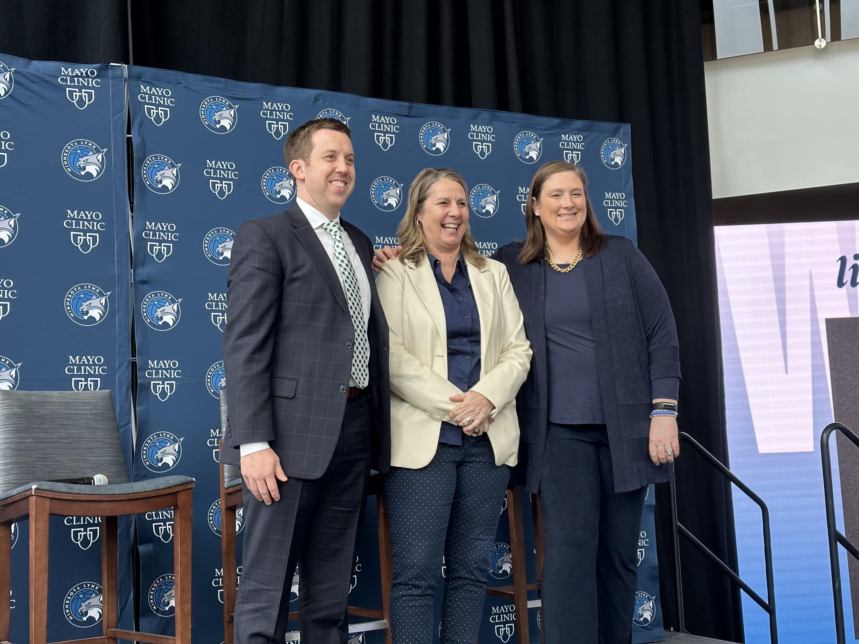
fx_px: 1191
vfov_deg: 30.3
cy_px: 322
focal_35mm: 48
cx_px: 430
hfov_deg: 39.7
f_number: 1.78
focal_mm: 6.86
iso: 64
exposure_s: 1/120
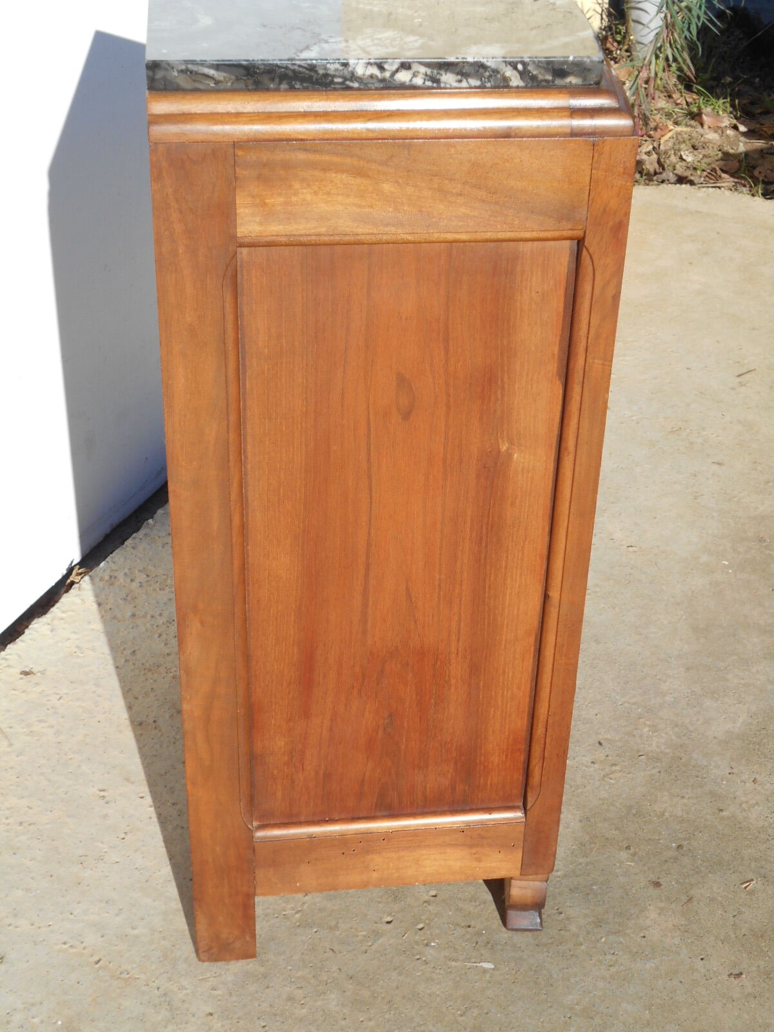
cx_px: 387
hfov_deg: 29.1
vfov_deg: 38.2
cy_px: 516
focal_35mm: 50
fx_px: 1491
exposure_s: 1/400
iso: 80
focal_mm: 8.8
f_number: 4.5
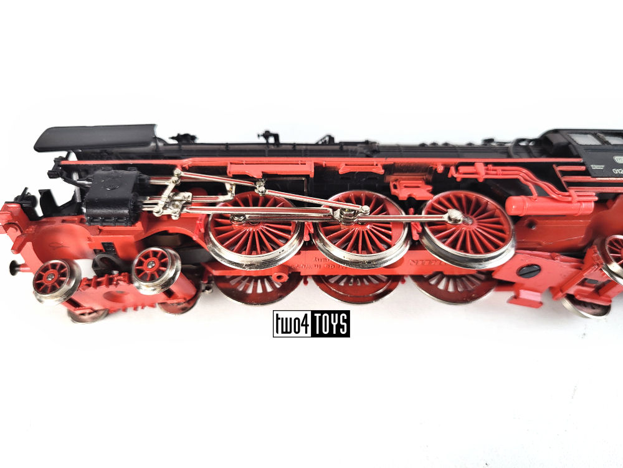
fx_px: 468
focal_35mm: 26
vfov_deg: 53.1
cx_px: 312
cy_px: 234
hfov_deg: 67.3
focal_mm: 5.4
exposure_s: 1/100
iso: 40
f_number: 1.8
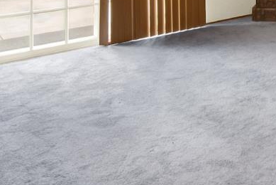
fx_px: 414
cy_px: -87
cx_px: 304
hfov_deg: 32.4
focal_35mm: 54
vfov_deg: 21.4
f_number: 14
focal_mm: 14
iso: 100
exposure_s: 1/2
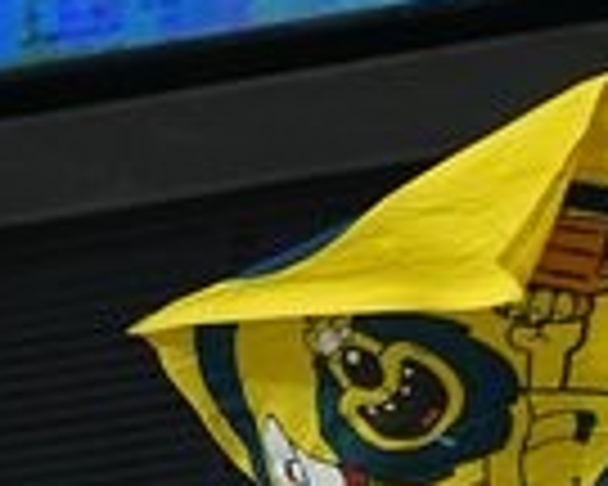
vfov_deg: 1.8
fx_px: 15133
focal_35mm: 841
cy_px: 1116
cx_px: 635
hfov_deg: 2.3
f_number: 1.8
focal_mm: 135
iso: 1600
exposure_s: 1/500
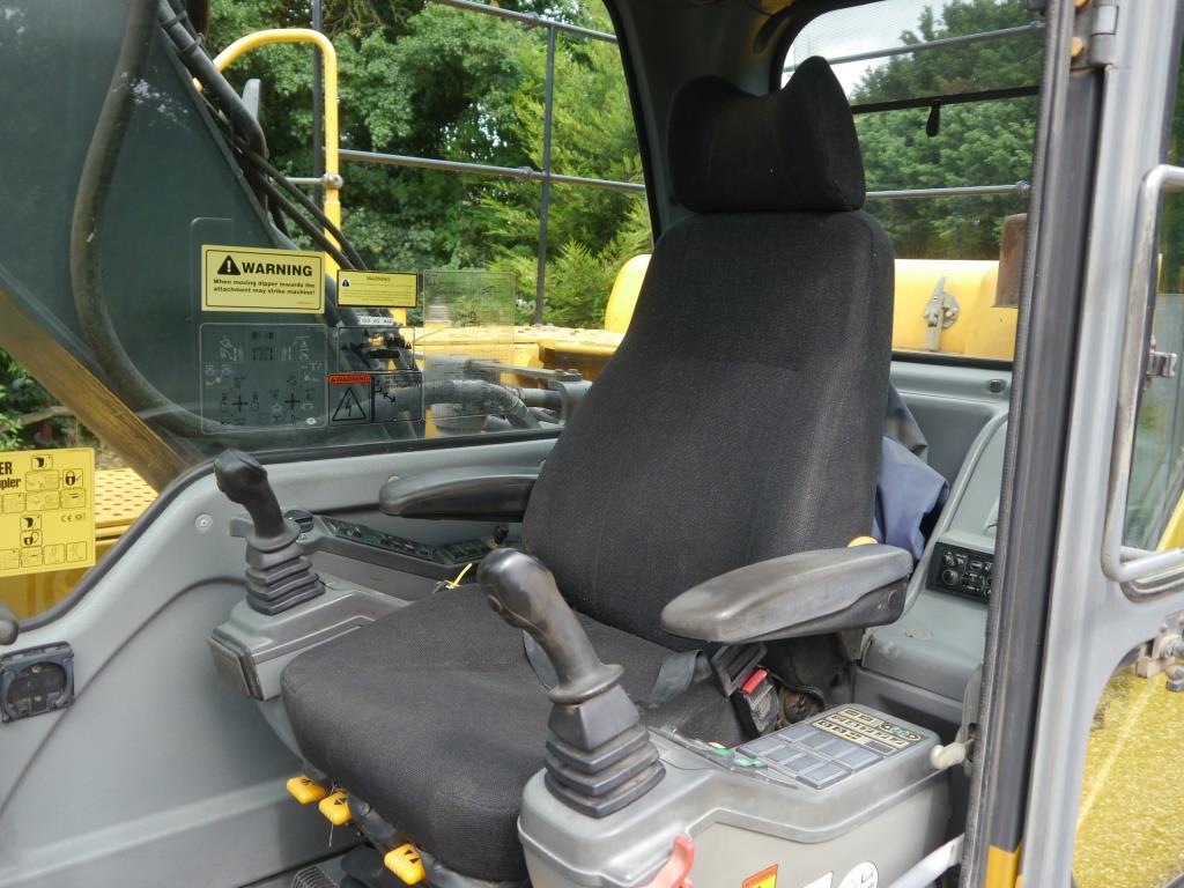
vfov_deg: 44.2
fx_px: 1095
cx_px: 592
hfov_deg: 56.8
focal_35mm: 32
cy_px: 444
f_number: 4.5
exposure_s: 1/160
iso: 160
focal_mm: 16
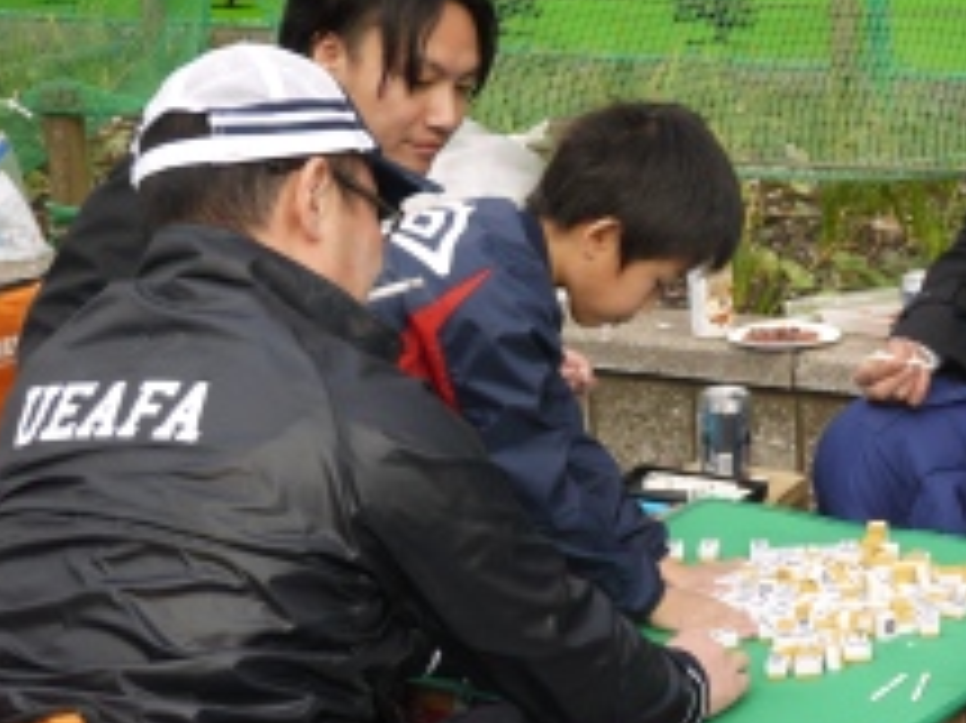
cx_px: 984
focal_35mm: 100
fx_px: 2789
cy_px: 467
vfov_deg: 14.8
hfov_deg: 19.1
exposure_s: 1/80
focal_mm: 24
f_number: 4.9
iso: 160
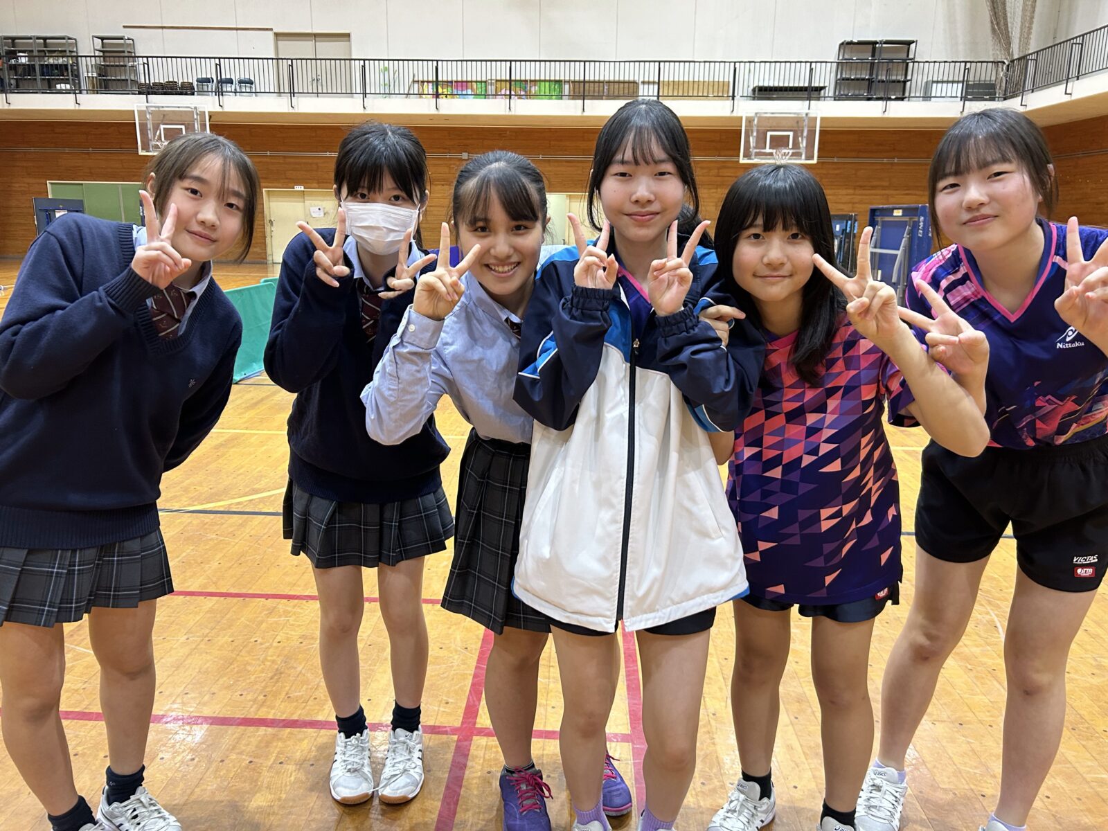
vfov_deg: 53.1
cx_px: 554
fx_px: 832
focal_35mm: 26
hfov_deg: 67.3
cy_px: 416
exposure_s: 1/50
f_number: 1.5
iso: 200
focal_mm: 5.7
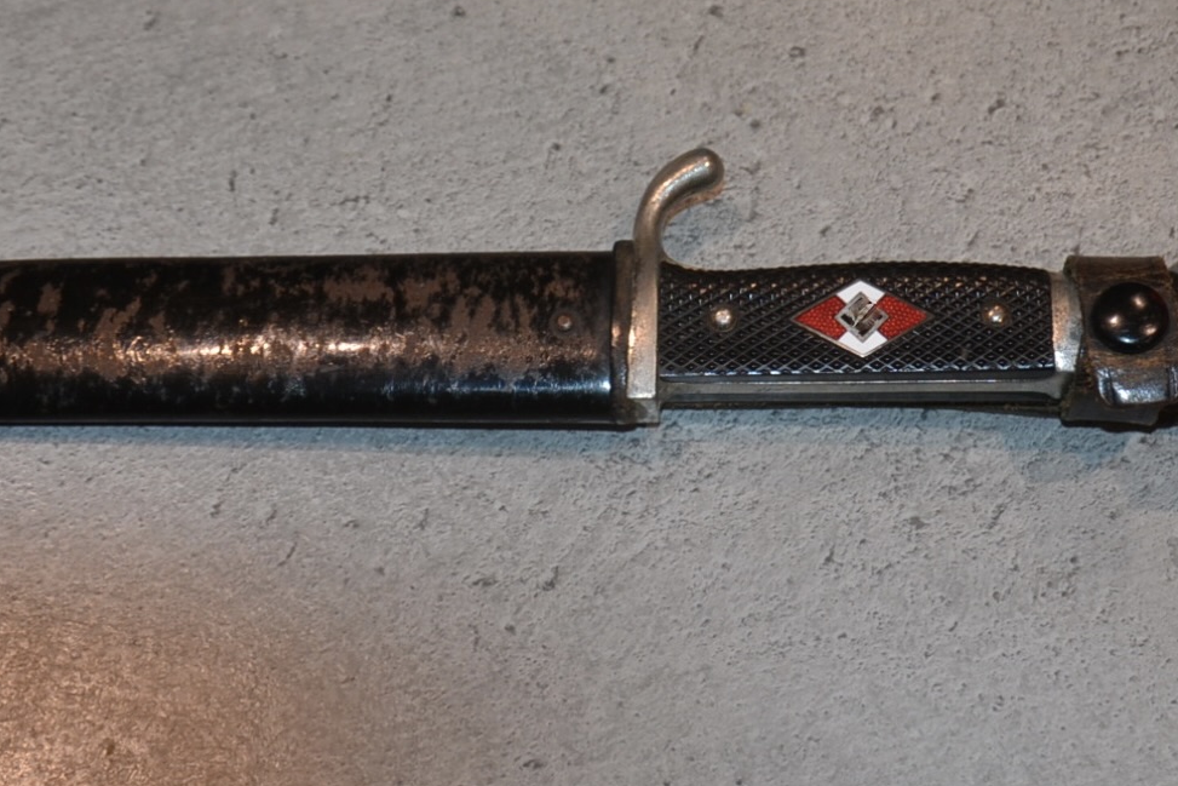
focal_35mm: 54
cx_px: 550
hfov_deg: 37.0
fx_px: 1758
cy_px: 297
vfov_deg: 25.1
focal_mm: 25
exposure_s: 1/60
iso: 400
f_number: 4
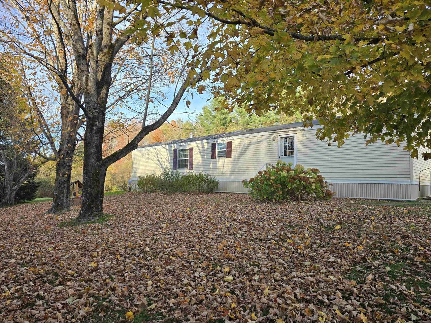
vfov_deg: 58.9
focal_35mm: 23
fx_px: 286
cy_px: 162
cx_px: 216
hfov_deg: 73.9
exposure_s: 1/180
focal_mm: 6.3
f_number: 1.7
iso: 12
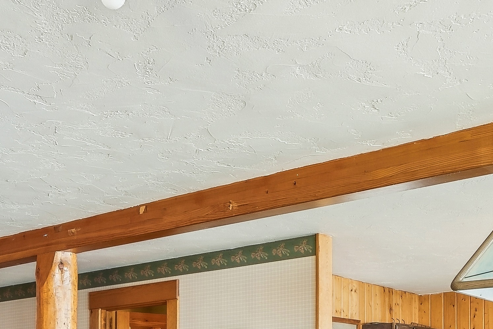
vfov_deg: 22.2
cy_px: 402
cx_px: 190
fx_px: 767
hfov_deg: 35.5
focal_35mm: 56
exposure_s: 1/6
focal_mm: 10
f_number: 6.3
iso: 200
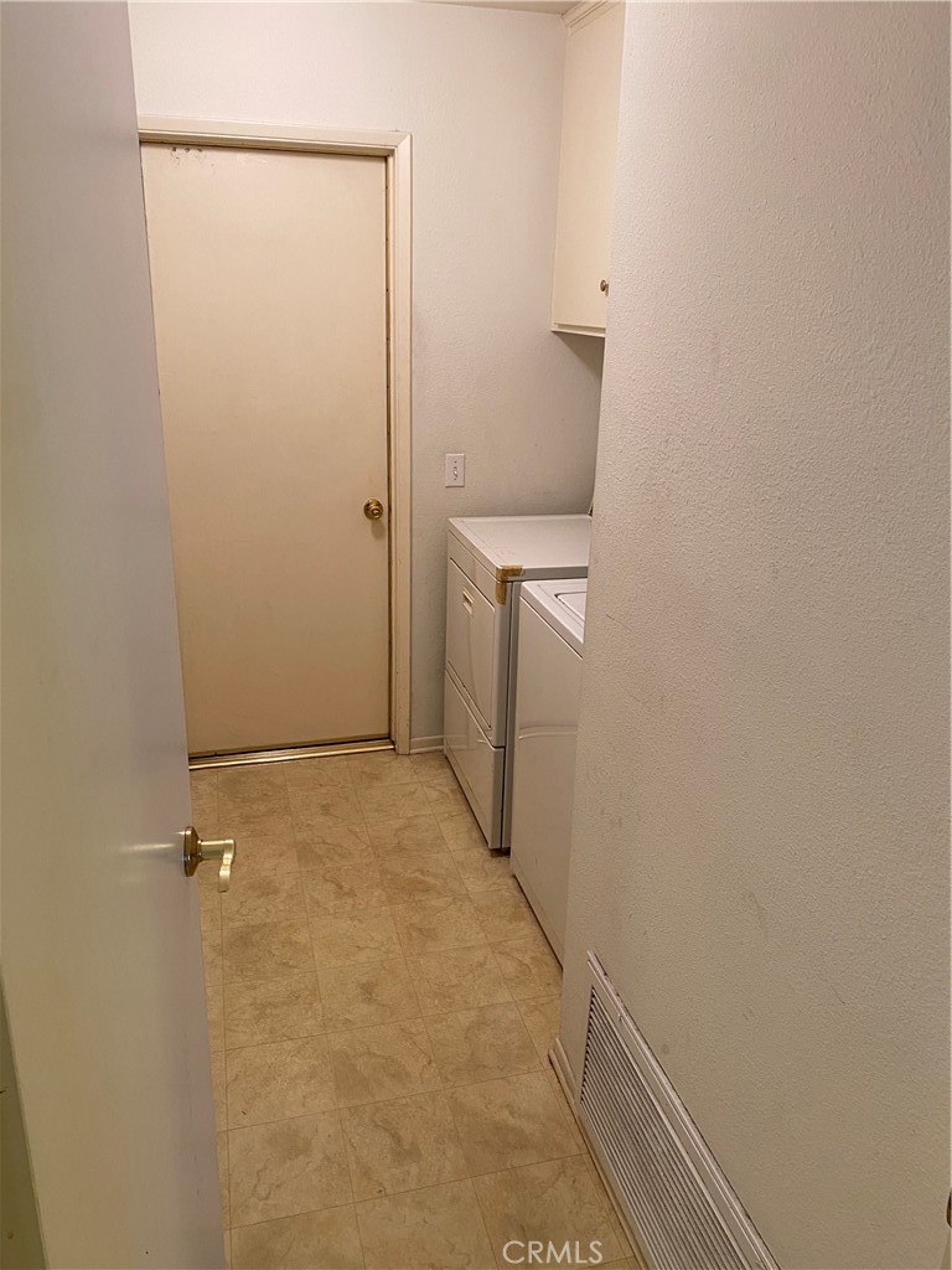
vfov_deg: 67.3
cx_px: 476
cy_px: 635
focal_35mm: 26
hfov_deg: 53.1
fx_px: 953
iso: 80
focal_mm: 4.25
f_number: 1.8
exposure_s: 1/60
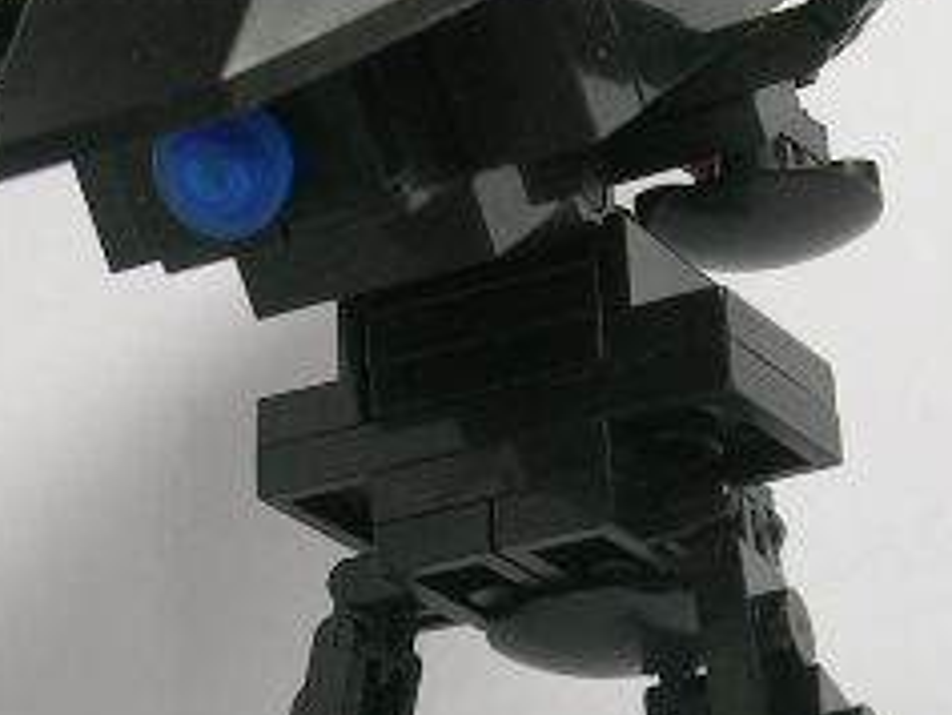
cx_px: 358
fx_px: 4237
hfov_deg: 12.8
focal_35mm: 154
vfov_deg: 9.6
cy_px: 647
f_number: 3.4
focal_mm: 8.6
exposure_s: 1/45.3
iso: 50
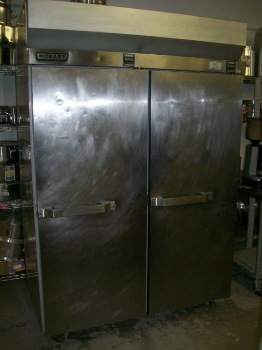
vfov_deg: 51.4
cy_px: 175
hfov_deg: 39.7
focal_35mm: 36
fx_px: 363
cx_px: 131
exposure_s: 1/64
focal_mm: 6
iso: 140
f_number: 2.7
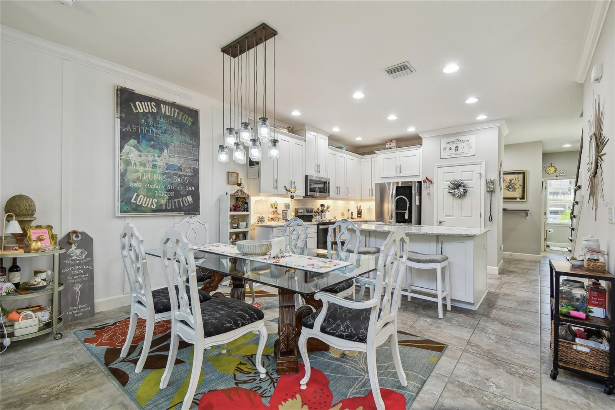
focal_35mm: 15
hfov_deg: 100.4
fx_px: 256
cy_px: 205
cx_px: 308
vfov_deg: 77.3
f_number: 7.1
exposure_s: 1/4
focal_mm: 10
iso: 100
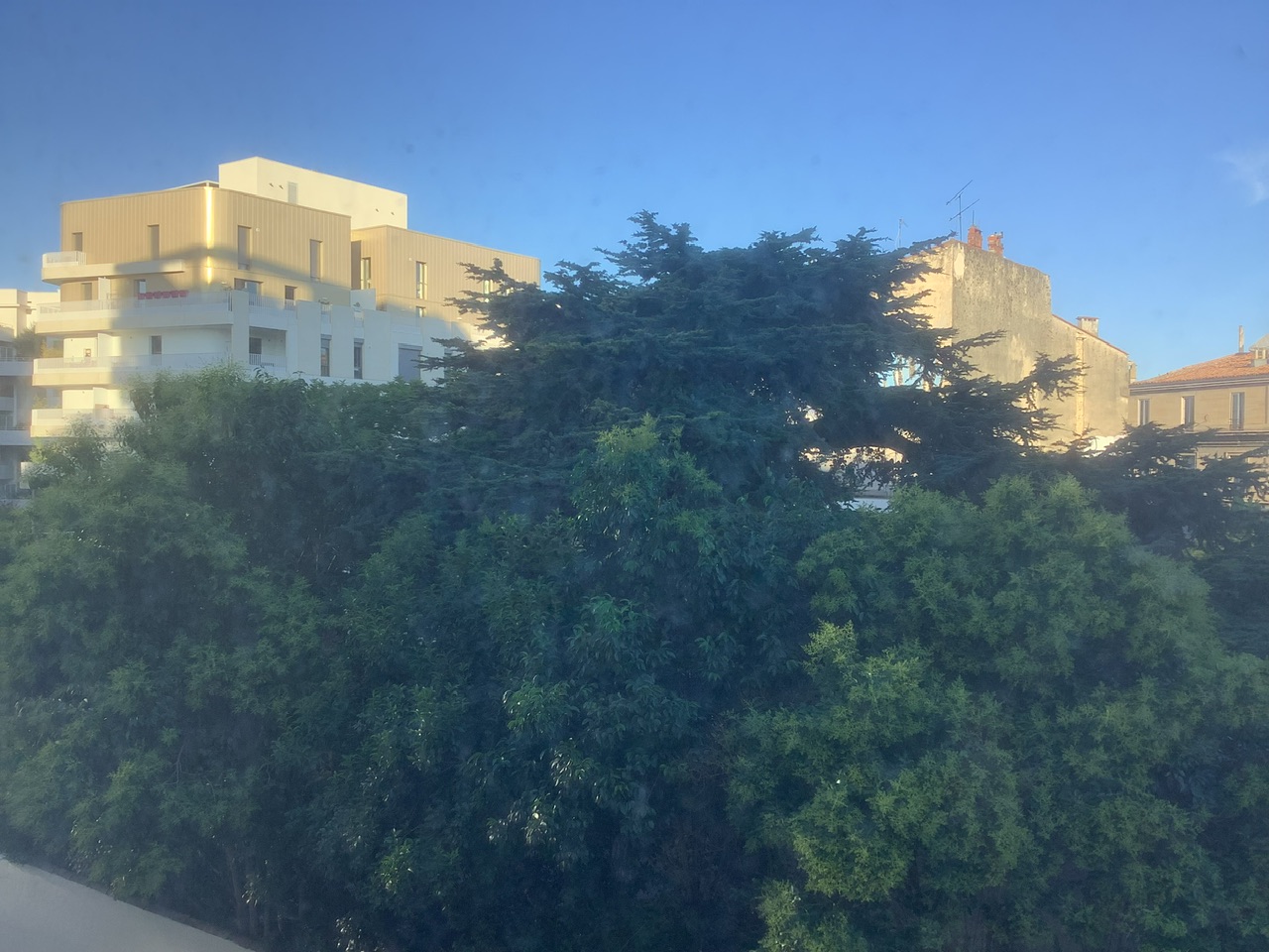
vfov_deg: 45.4
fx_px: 1136
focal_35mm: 31
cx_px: 634
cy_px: 476
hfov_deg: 58.4
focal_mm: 3.3
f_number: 2.4
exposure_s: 1/350
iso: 25
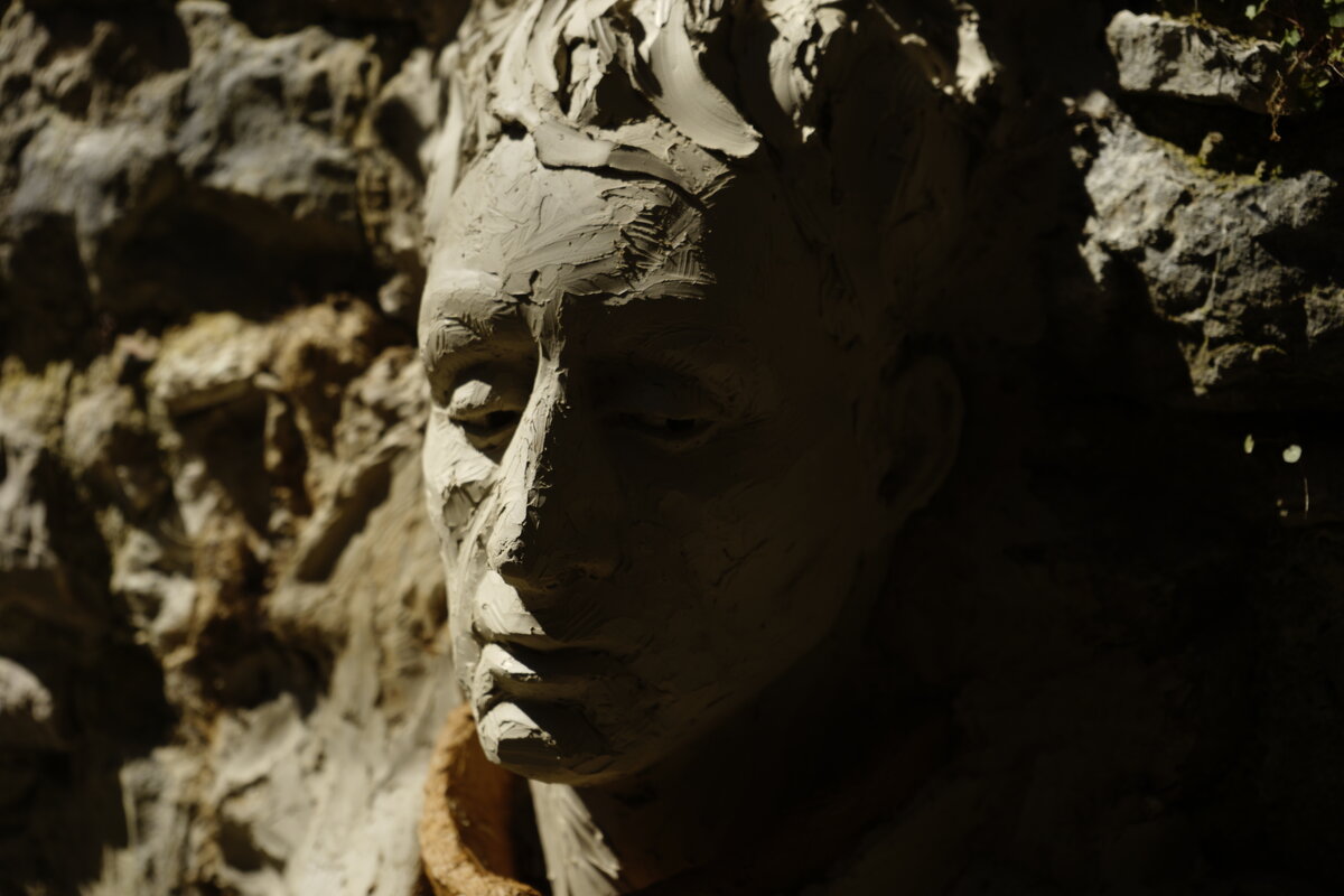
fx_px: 2576
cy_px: 448
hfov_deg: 29.2
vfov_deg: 19.7
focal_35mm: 69
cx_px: 672
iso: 80
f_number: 5.6
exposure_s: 1/400
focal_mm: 69
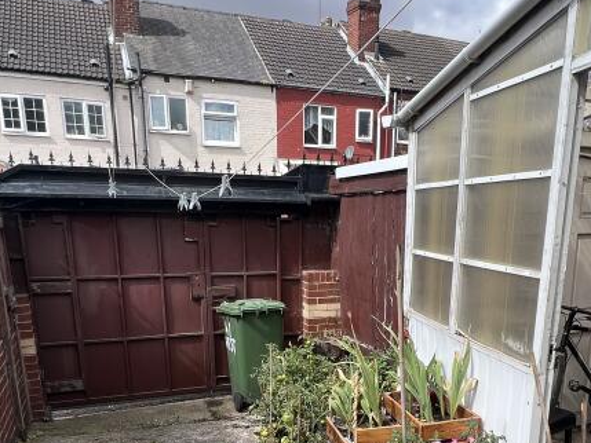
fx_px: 529
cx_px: 349
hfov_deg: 58.0
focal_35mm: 31
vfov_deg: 42.7
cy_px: 374
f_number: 1.8
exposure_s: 1/567
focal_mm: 1.57
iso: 32
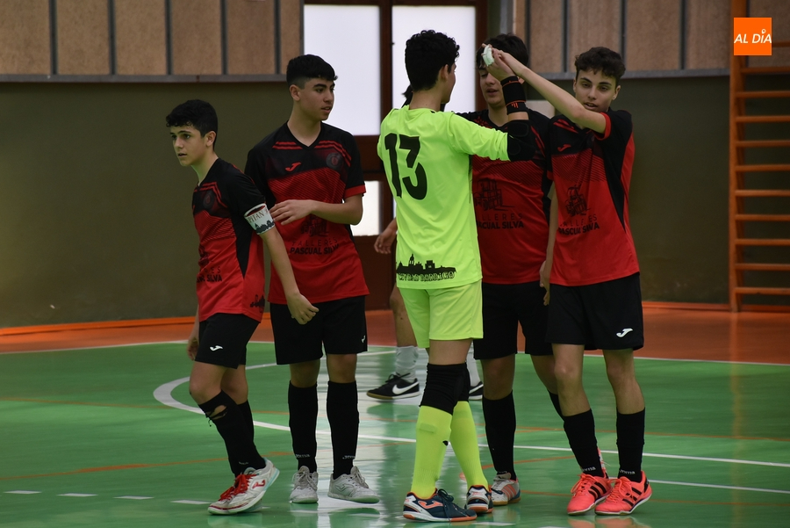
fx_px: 4610
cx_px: 395
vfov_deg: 6.5
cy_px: 264
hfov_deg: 9.8
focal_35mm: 210
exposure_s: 1/500
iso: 800
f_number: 5.6
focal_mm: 140
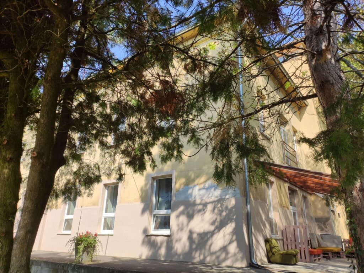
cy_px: 136
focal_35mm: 25
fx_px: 263
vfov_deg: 54.9
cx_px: 182
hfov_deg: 69.4
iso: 112
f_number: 1.79
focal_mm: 4.74
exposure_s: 1/1475
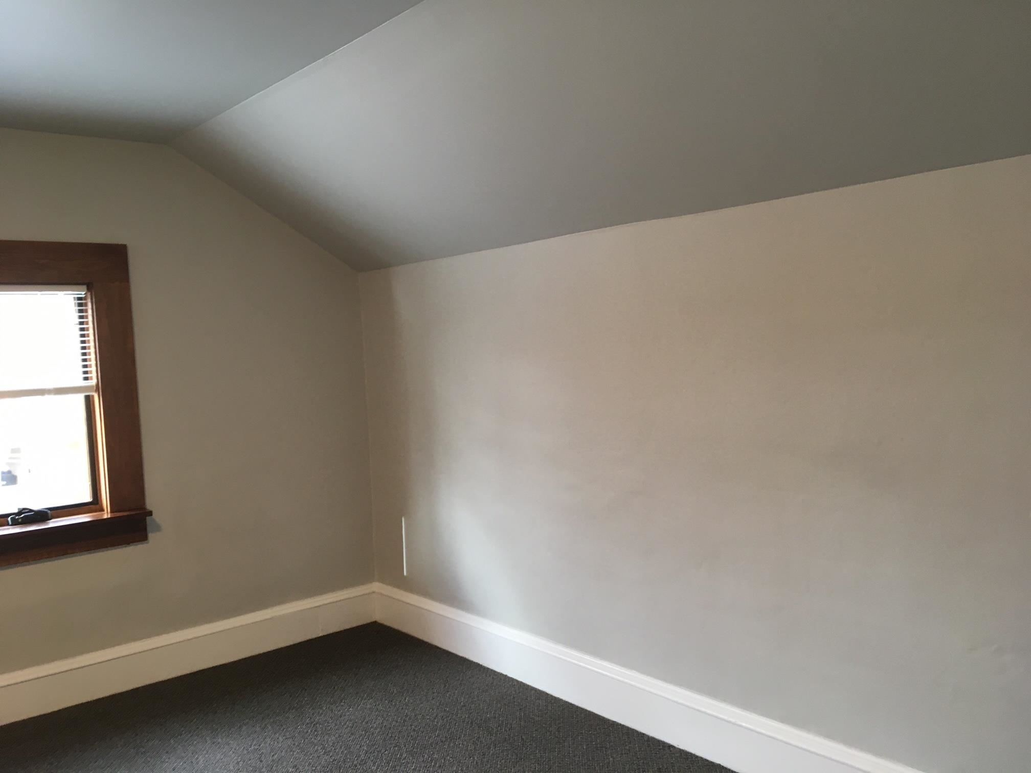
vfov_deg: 48.2
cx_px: 516
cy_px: 386
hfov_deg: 61.7
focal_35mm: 29
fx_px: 864
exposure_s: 1/30
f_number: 2.2
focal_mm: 4.15
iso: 80
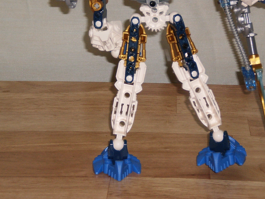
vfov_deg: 8.6
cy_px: 47
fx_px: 1317
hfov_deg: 11.5
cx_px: 145
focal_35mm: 172
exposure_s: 1/100
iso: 125
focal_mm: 18.9
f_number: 5.9
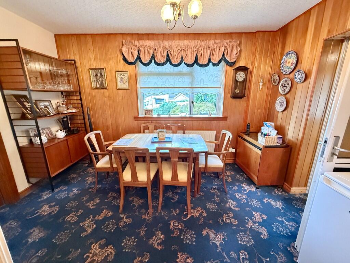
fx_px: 142
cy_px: 132
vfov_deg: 85.7
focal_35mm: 14
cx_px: 175
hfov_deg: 102.1
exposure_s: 1/50
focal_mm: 2.22
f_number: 2.2
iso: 800
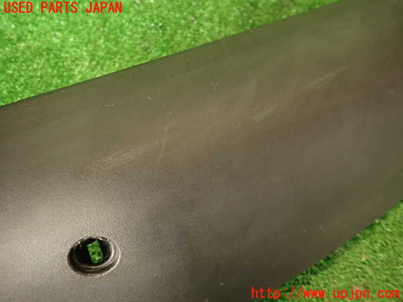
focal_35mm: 25
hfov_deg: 69.4
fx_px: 291
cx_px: 202
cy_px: 151
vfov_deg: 54.9
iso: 200
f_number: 2
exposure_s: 1/30
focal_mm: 4.5
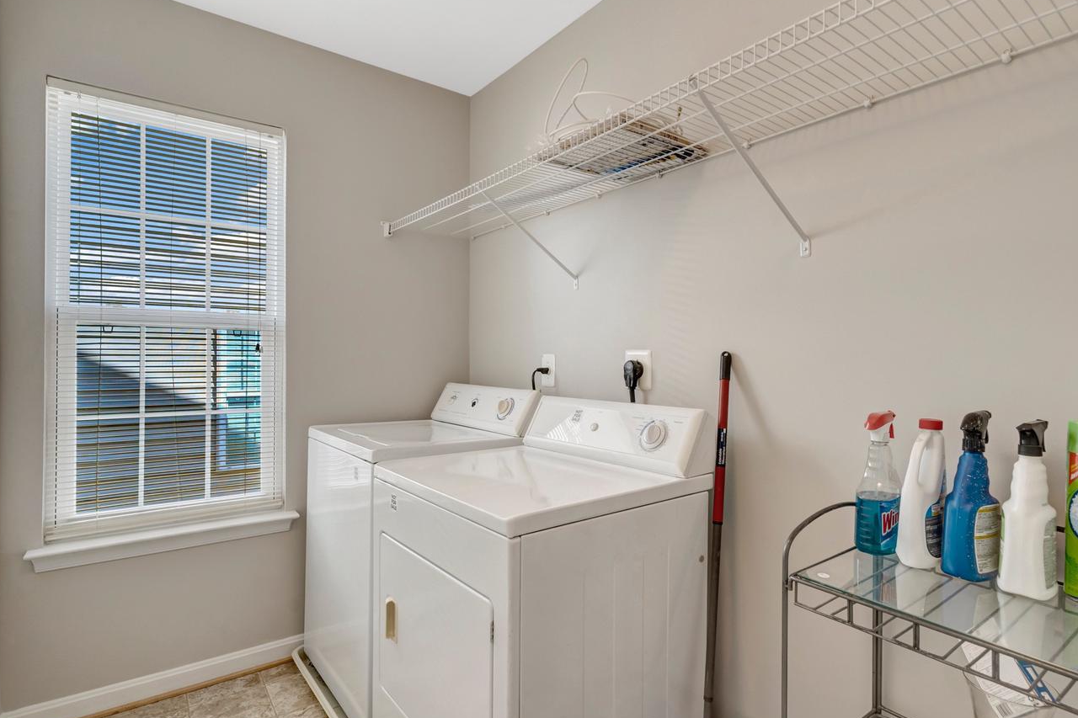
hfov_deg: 89.9
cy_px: 378
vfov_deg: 67.3
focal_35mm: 18
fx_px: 539
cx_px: 567
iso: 1250
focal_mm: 16
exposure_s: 1/100
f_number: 8
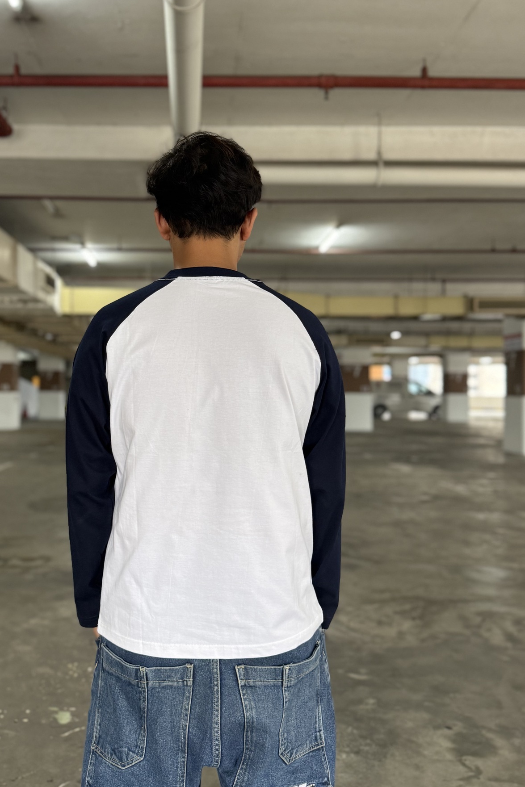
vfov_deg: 55.8
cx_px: 209
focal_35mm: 34
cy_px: 382
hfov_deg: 38.7
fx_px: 744
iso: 200
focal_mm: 6.76
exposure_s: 1/100
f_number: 1.78
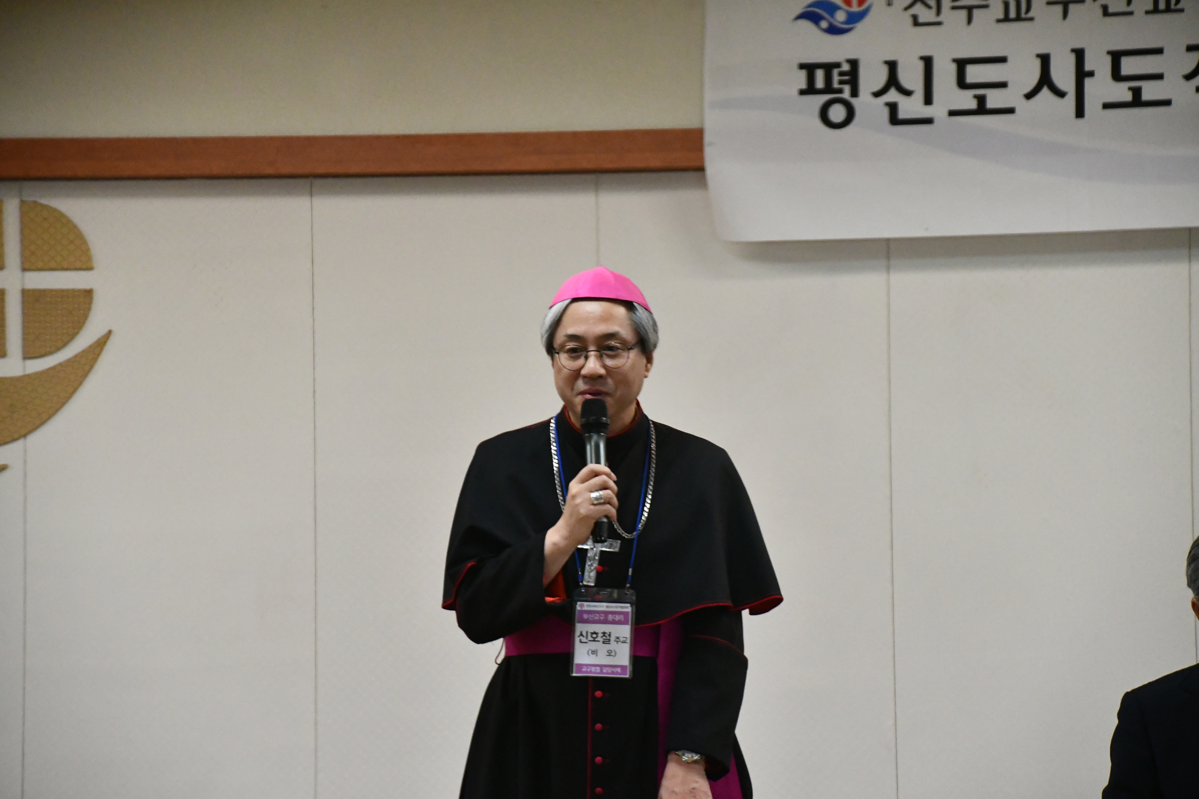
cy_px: 400
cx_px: 600
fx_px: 6094
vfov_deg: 7.5
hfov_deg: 11.2
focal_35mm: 183
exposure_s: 1/200
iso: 5000
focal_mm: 122
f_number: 5.6
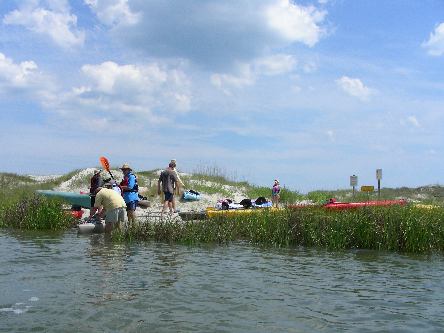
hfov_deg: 49.0
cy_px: 166
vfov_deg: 37.7
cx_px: 222
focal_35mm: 38
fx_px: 487
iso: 50
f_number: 5.6
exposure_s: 1/589
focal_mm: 6.3
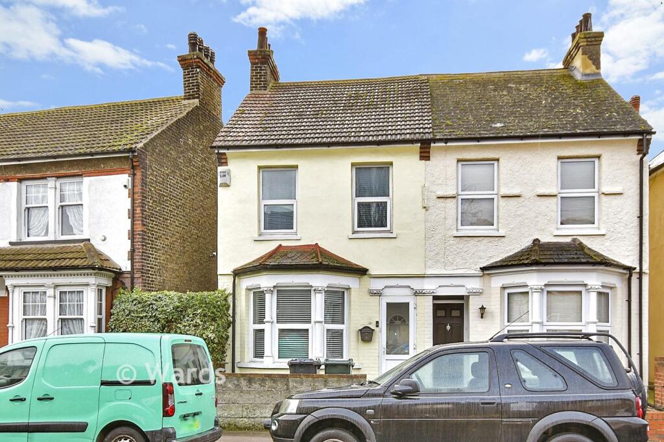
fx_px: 277
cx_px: 332
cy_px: 221
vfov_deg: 77.3
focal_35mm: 15
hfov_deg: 100.4
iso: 200
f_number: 8
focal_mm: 10
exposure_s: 1/30
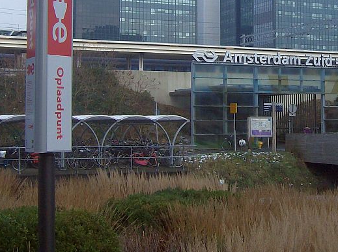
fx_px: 731
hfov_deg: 25.8
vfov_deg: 19.3
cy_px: 37
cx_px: 244
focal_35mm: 75
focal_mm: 6.4
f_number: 4.8
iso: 100
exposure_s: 1/352
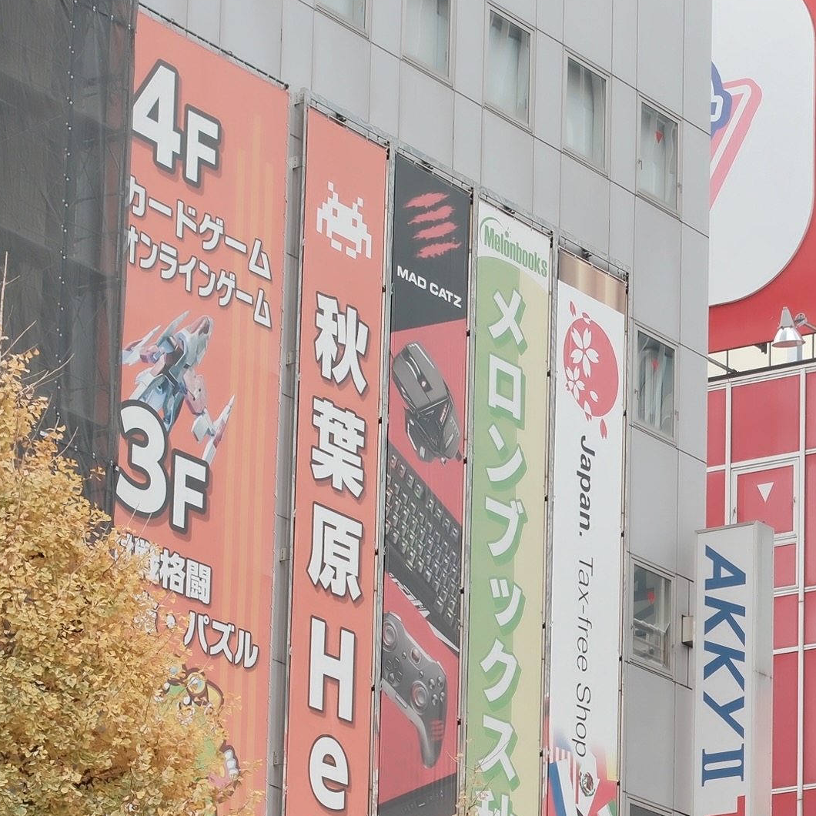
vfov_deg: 11.2
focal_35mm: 154
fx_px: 4107
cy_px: 900
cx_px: 881
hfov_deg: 11.2
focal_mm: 33
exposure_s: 1/60
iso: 125
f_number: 4
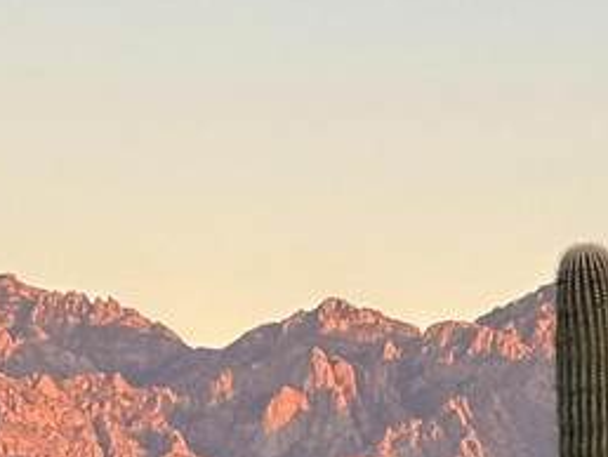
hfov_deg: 8.0
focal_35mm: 238
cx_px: 1138
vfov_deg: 6.2
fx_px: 4184
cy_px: 704
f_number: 1.78
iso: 64
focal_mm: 6.86
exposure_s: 1/380
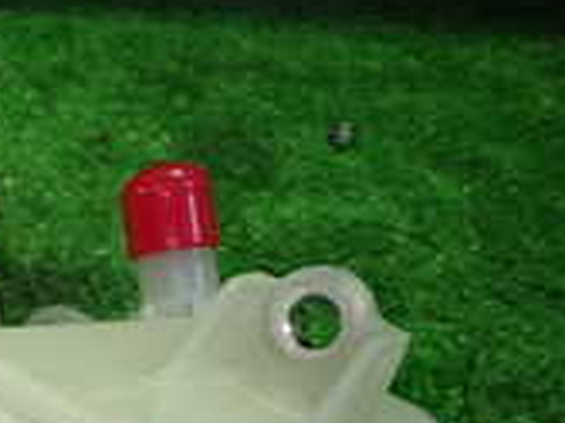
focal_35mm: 90
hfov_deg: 18.2
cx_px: -389
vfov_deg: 15.7
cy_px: 525
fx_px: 1468
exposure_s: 1/30
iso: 250
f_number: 2
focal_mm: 4.5
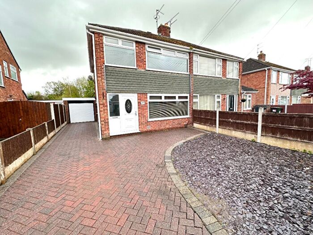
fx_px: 127
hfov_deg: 102.1
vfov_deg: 85.7
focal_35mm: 14
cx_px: 156
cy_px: 118
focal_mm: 2.22
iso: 40
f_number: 2.2
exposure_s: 1/284
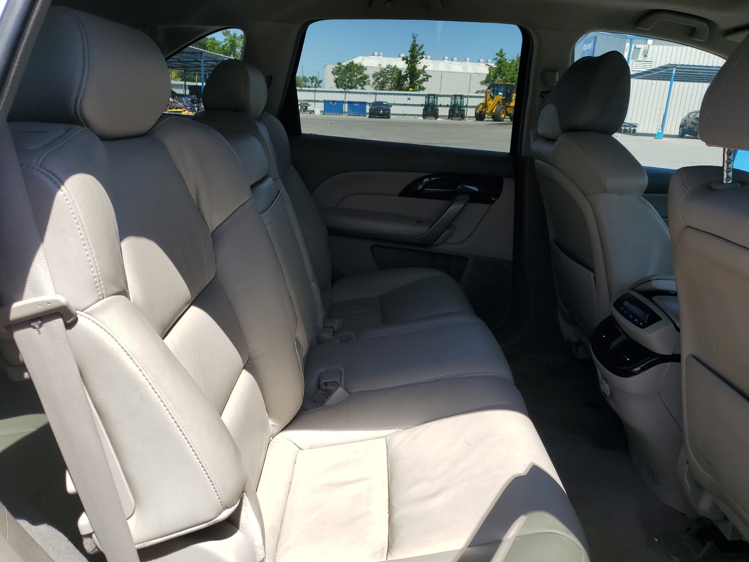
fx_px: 563
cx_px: 374
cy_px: 281
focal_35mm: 26
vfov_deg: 53.1
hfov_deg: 67.3
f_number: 1.5
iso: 50
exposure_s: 1/1429
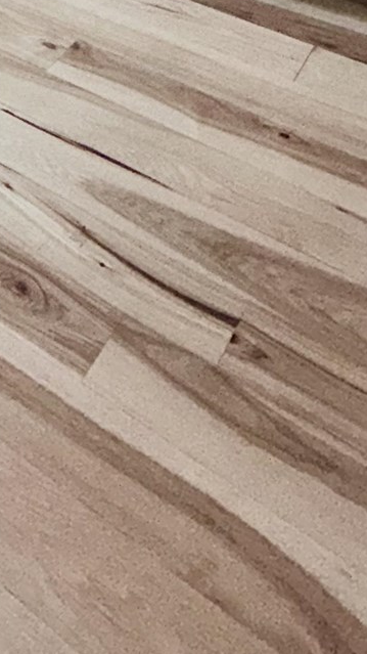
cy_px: -357
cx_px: -105
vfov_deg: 26.1
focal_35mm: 55
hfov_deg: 20.1
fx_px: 952
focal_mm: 2.22
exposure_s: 1/67
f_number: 2.2
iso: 80
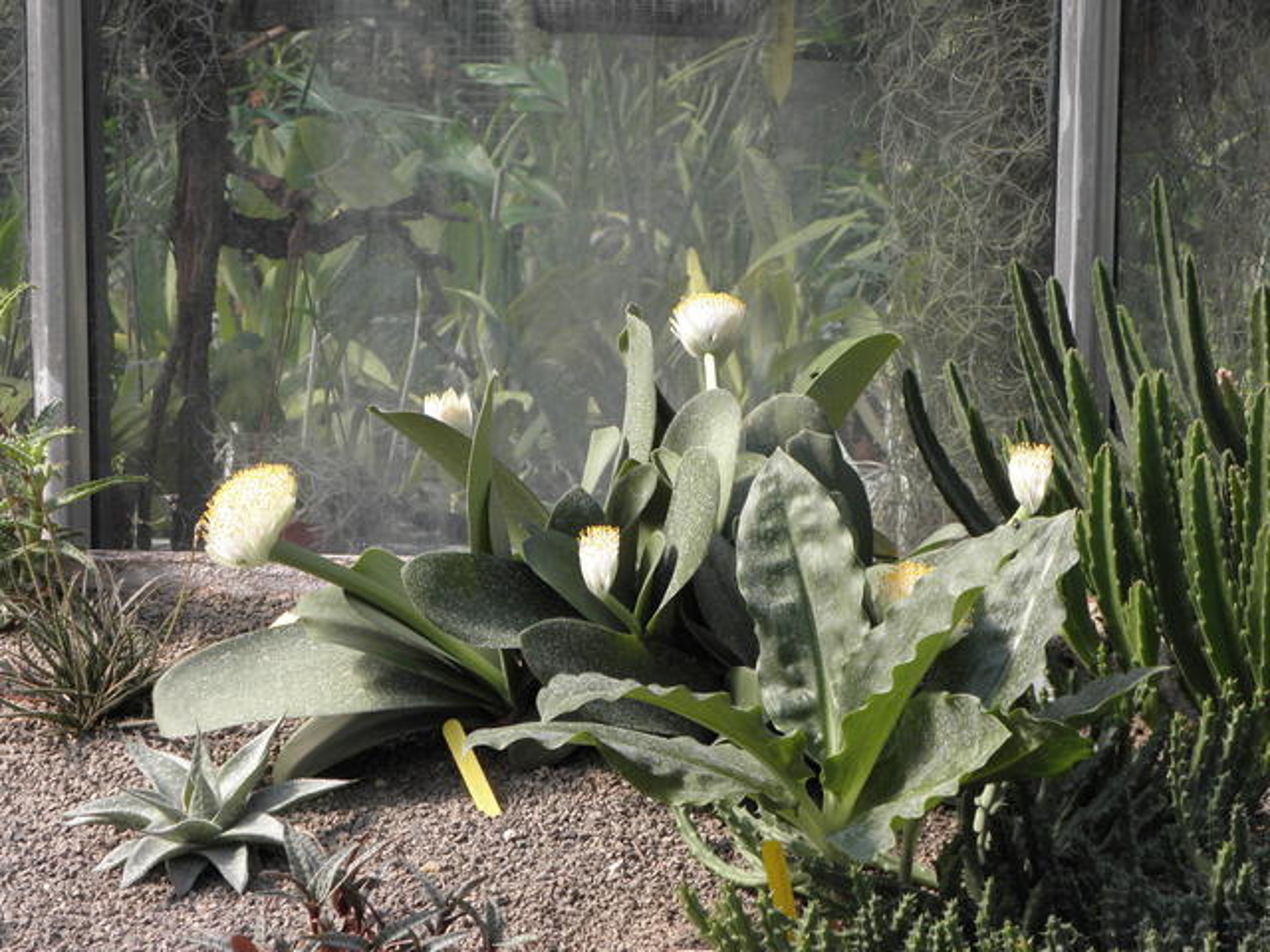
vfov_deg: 13.1
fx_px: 4146
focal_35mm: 113
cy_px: 476
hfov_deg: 17.4
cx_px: 635
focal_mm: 20.23
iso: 80
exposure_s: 1/125
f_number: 4.3
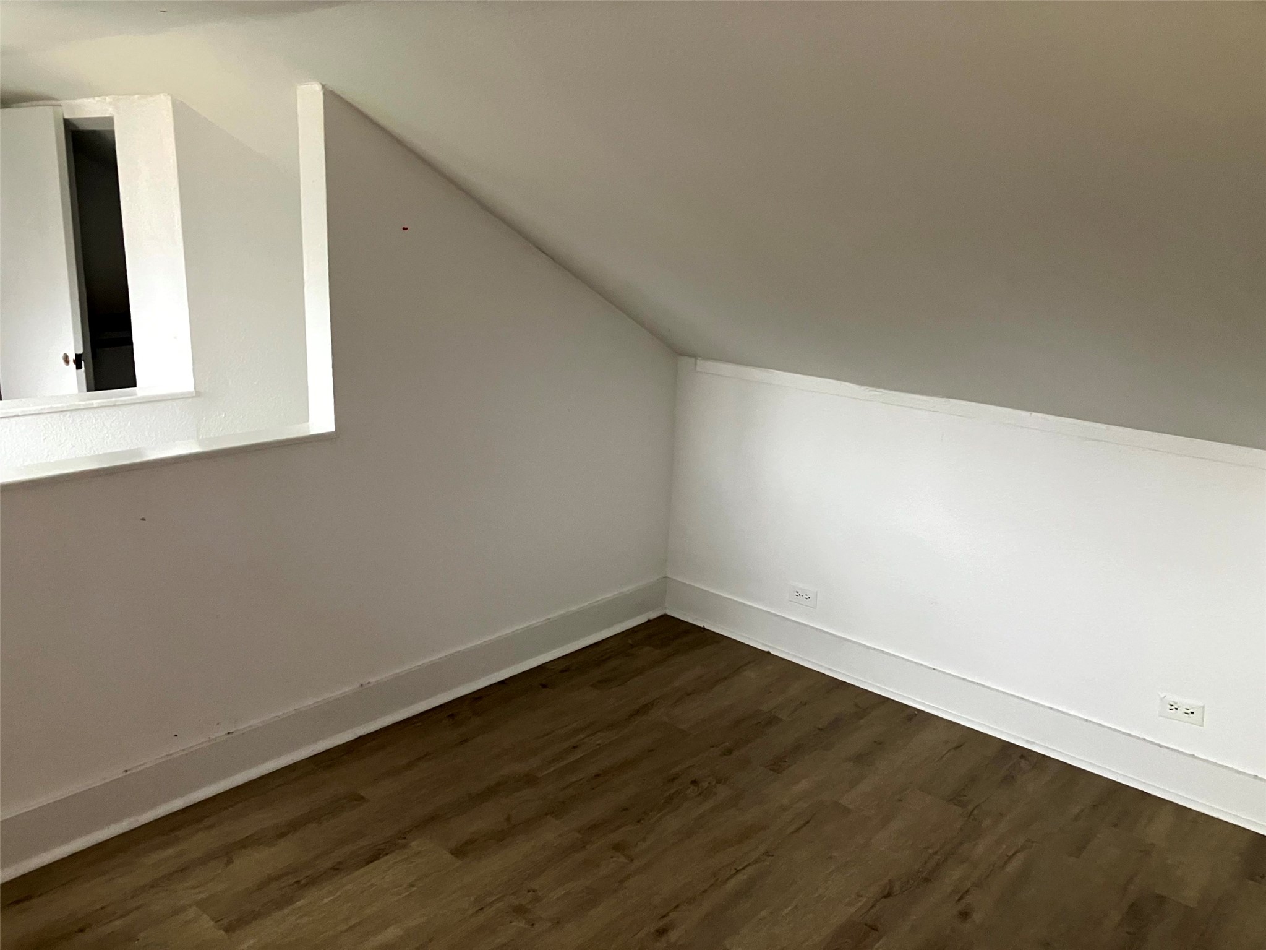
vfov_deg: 49.7
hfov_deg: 63.4
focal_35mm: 28
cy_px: 475
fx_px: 1024
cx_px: 633
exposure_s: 1/48
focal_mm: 3.99
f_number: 1.8
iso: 320
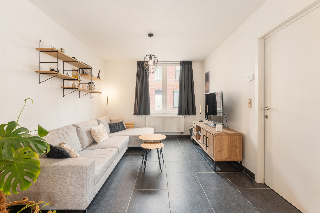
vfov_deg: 73.1
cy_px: 106
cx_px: 160
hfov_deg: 96.0
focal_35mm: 16
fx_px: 144
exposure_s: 1/5
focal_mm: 16.2
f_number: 11
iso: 250
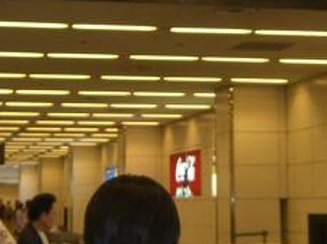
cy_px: 21
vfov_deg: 13.3
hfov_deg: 17.9
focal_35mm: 110
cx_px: 166
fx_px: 1037
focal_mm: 7.9
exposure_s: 1/40
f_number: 2.8
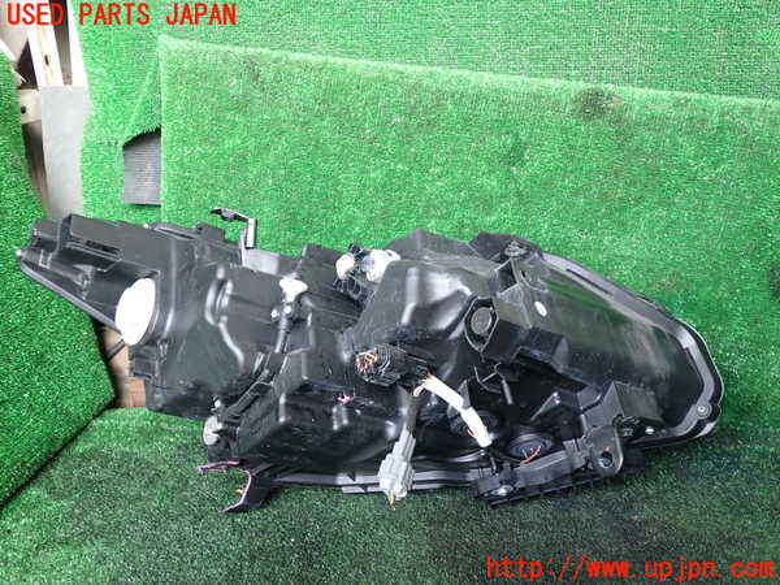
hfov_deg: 60.0
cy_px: 292
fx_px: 676
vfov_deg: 46.8
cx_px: 390
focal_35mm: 30
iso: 200
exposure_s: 1/60
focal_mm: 5.4
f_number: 2.3
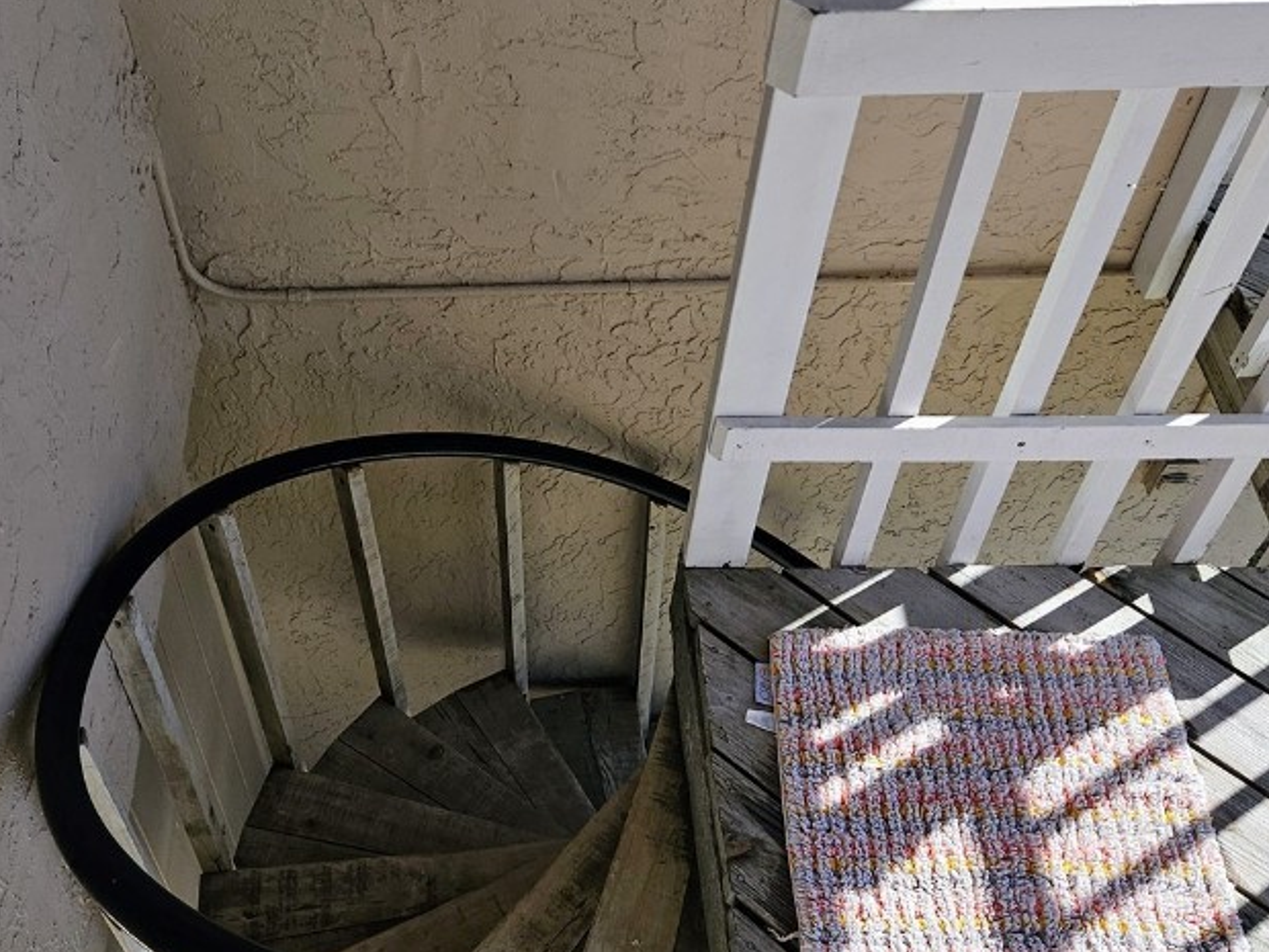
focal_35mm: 38
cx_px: 518
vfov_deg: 37.6
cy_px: 547
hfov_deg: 48.7
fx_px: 1393
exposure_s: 1/1087
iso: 25
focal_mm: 5.4
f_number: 1.8
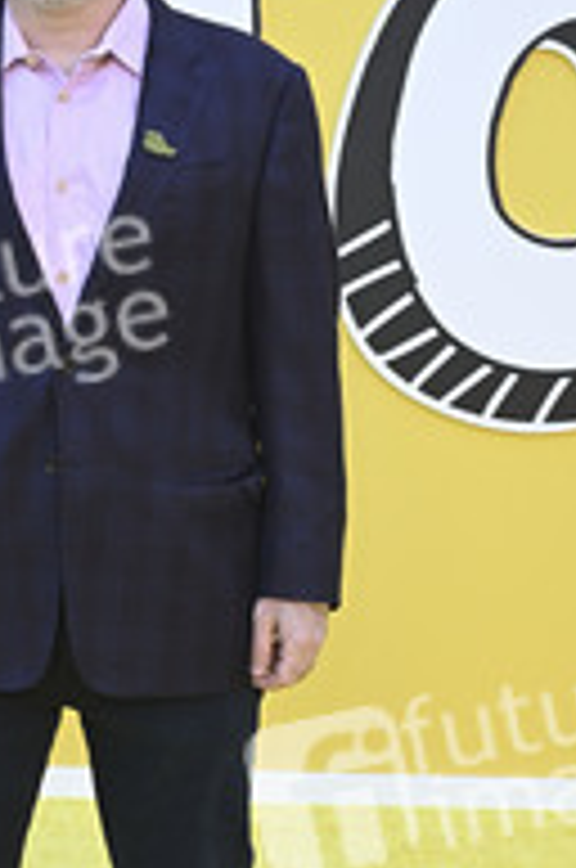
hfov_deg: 11.7
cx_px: 68
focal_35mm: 116
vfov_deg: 17.6
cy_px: 549
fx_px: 2794
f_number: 7.1
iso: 640
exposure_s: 1/200
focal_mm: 56
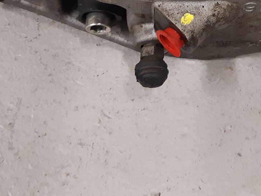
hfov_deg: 25.9
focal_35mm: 74
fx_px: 558
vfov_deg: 18.5
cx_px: 202
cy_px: -62
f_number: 1.7
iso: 250
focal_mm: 3.93
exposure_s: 1/50
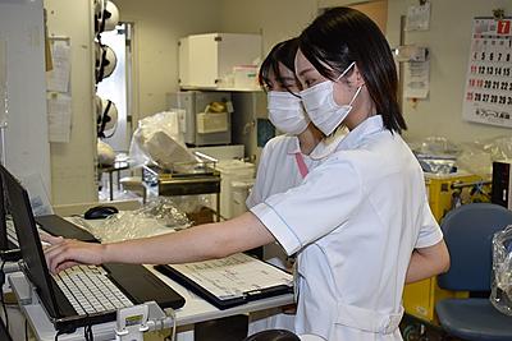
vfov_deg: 31.9
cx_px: 256
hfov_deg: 46.4
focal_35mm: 42
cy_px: 170
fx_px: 598
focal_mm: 28
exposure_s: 1/100
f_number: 5
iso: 800
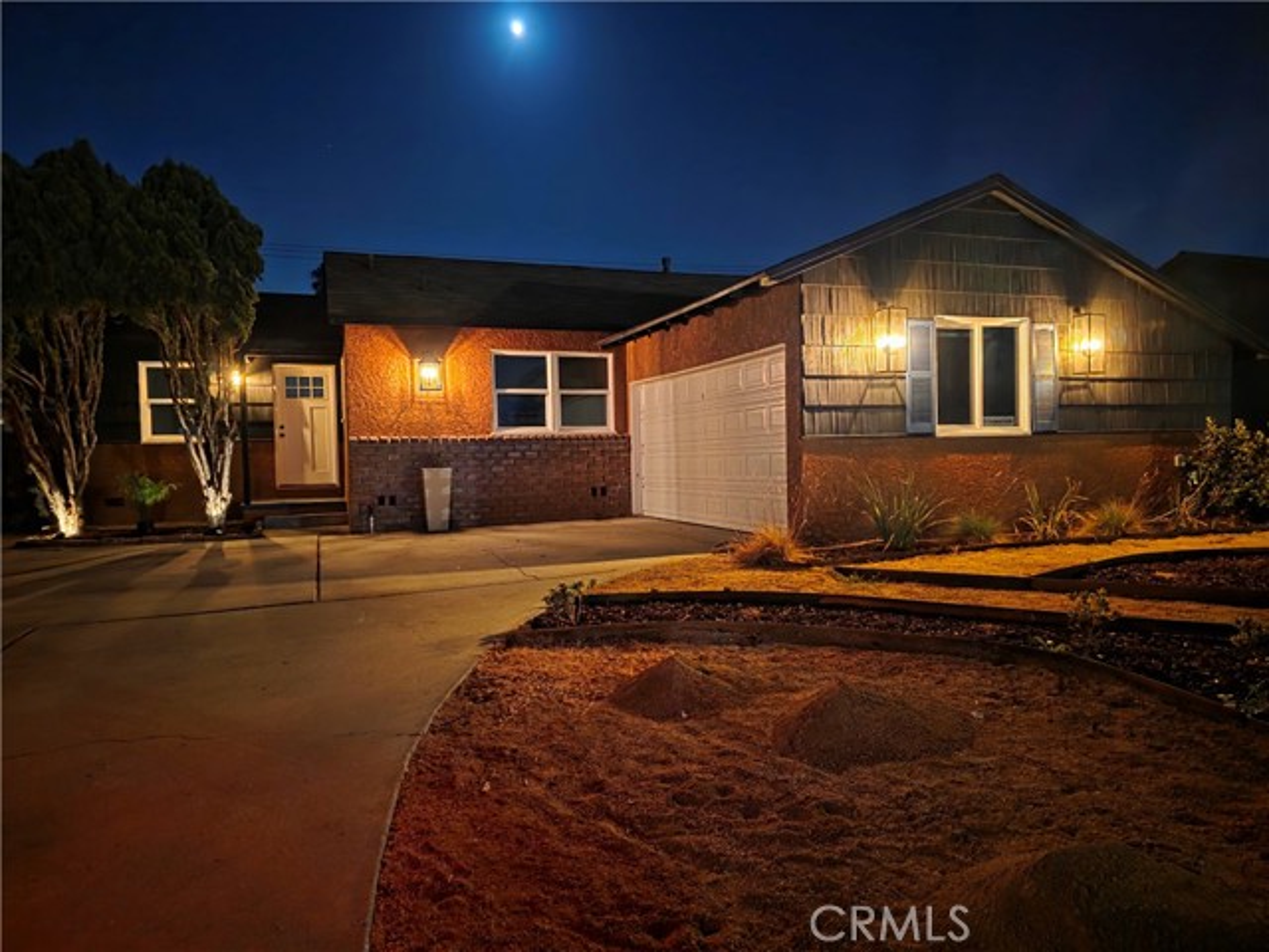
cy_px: 476
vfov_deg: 58.9
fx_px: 843
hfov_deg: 73.9
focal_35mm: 23
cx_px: 634
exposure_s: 1/20
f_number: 1.7
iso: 1600
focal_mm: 6.3
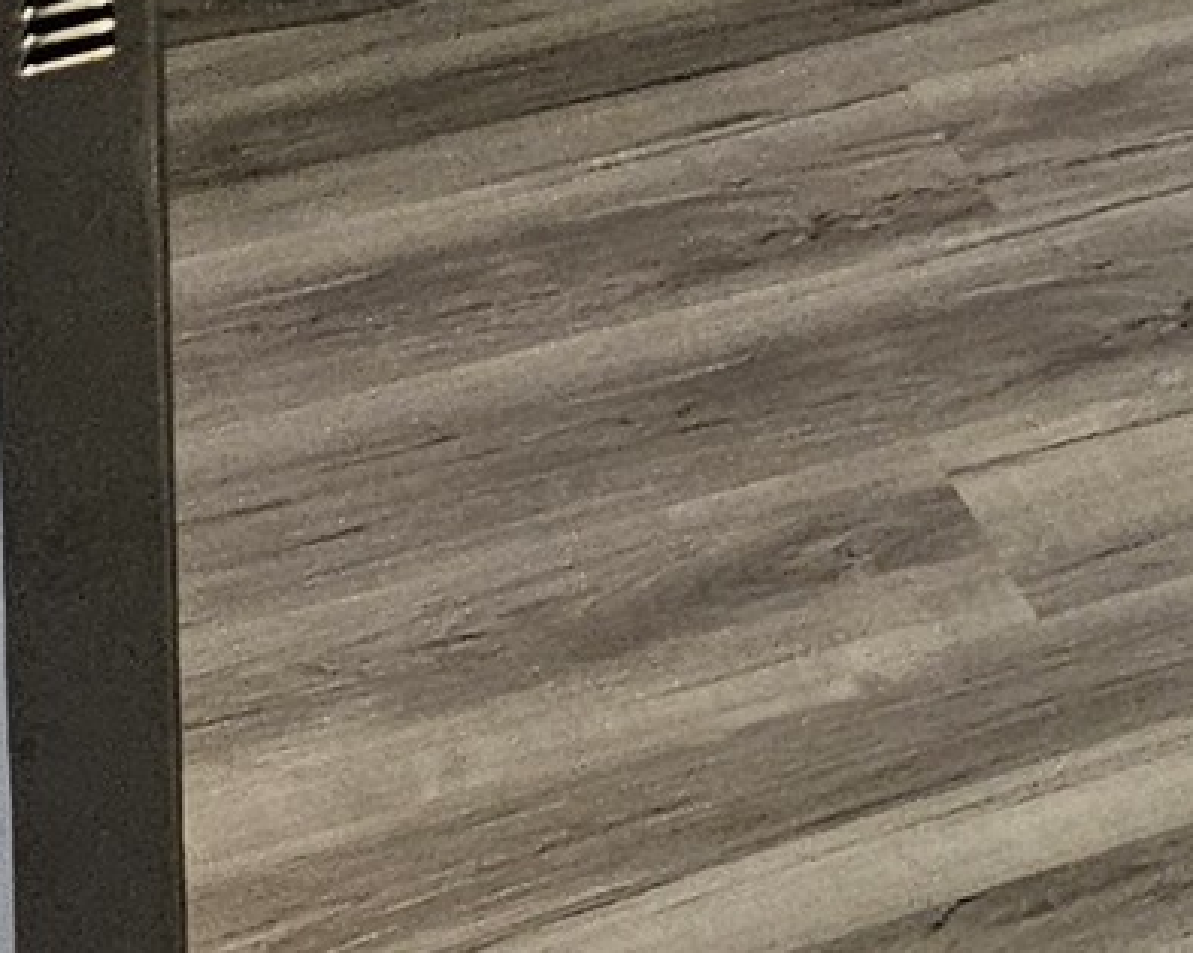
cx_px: 3010
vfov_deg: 7.5
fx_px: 6177
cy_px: -2139
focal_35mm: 175
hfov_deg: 9.6
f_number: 1.8
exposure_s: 1/120
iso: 320
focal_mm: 5.4
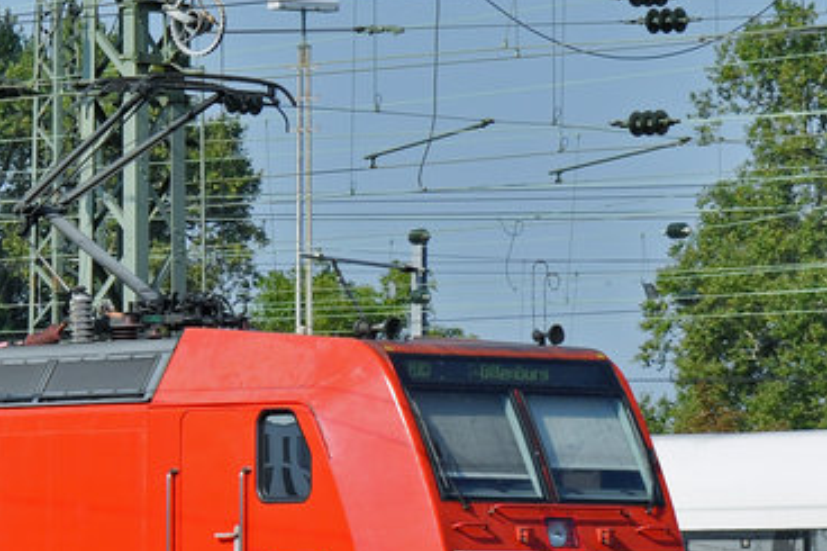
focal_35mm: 342
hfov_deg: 6.0
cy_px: 399
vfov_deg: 4.0
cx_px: 27
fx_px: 7853
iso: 200
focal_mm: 70
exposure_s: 1/1000
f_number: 5.6
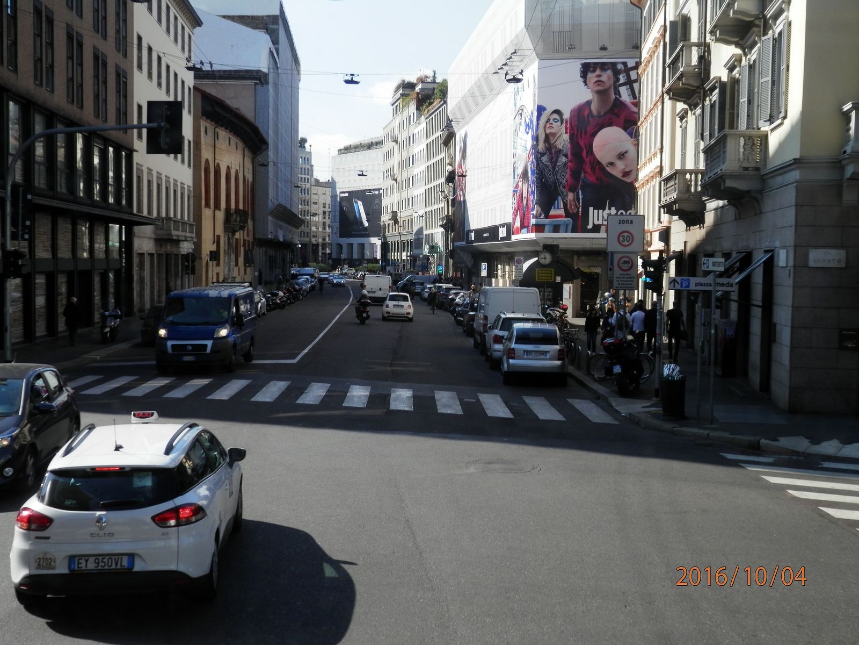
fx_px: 1117
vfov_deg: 32.2
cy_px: 322
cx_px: 430
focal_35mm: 45
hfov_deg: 42.1
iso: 80
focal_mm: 8
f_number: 3.8
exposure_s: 1/500
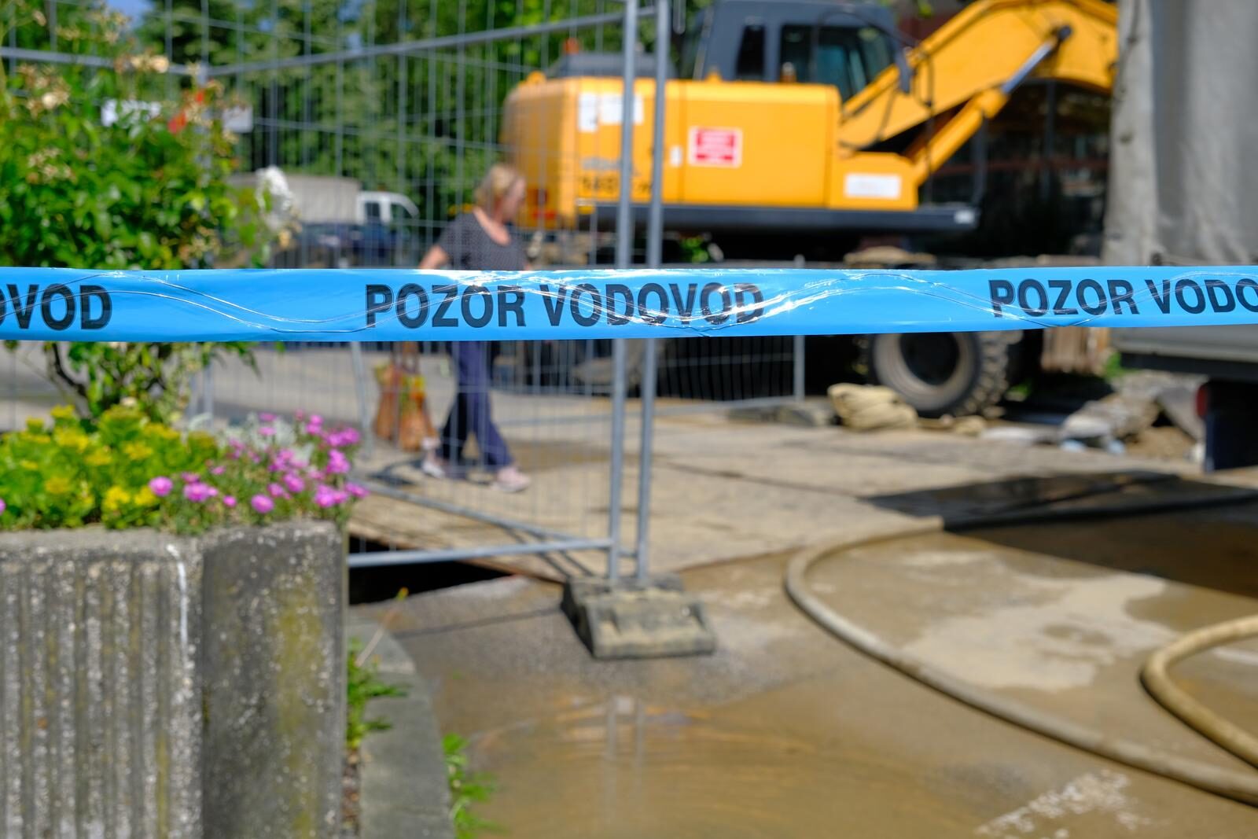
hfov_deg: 44.5
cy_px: 420
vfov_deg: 30.5
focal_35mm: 44
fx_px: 1538
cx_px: 629
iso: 200
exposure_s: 1/1600
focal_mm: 29.2
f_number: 4
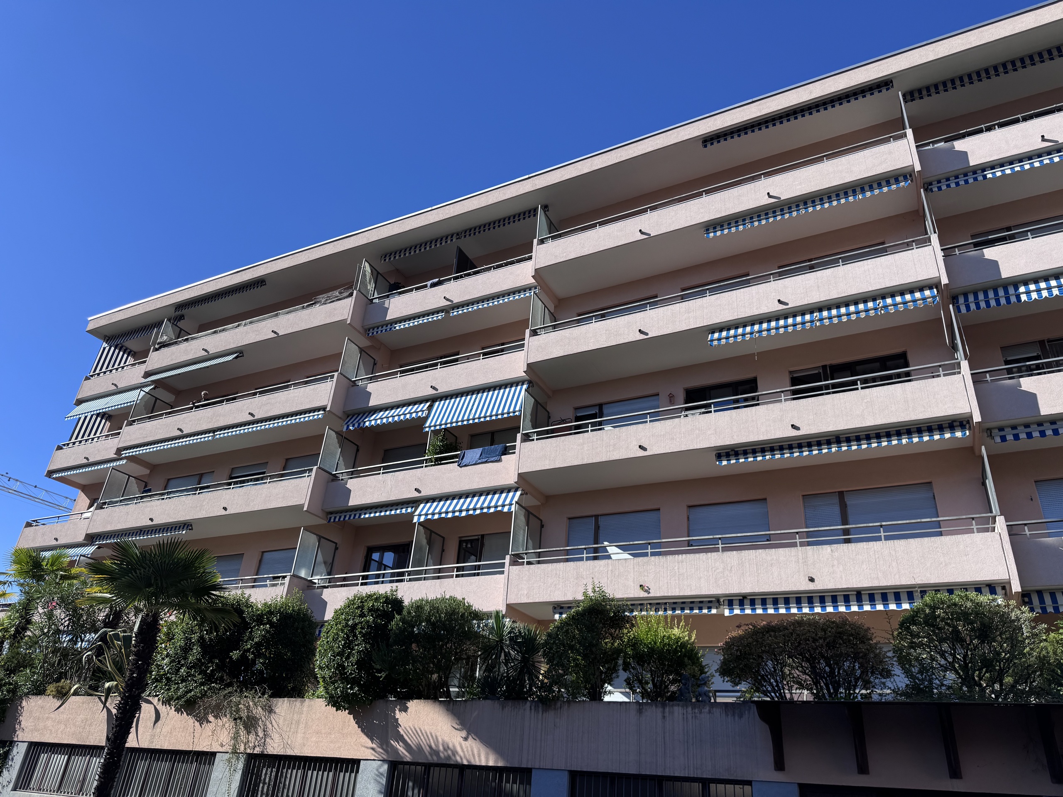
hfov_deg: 71.6
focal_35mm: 24
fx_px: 737
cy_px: 398
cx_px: 532
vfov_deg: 56.8
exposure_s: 1/3802
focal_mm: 6.76
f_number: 1.78
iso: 80
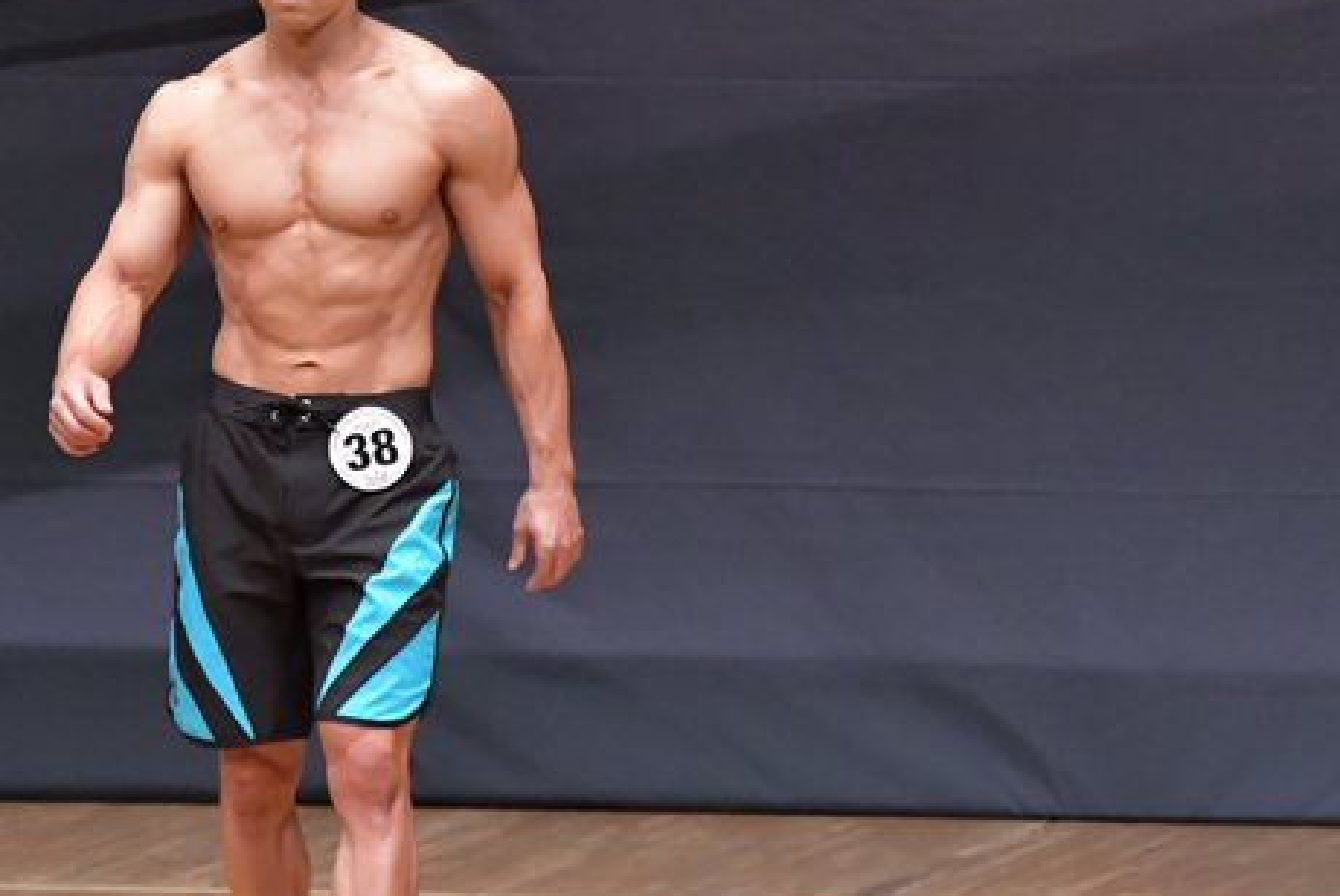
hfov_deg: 3.9
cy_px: 474
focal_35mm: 529
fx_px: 19702
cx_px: 429
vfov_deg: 2.6
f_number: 5.6
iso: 6400
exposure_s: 1/400
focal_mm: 210
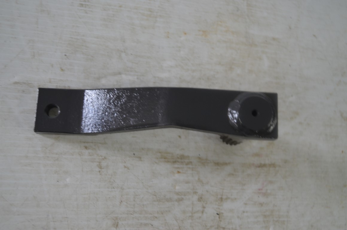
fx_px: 418
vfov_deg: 30.7
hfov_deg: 45.0
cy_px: 115
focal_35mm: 44
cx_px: 174
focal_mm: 29
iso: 400
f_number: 4.5
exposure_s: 1/60
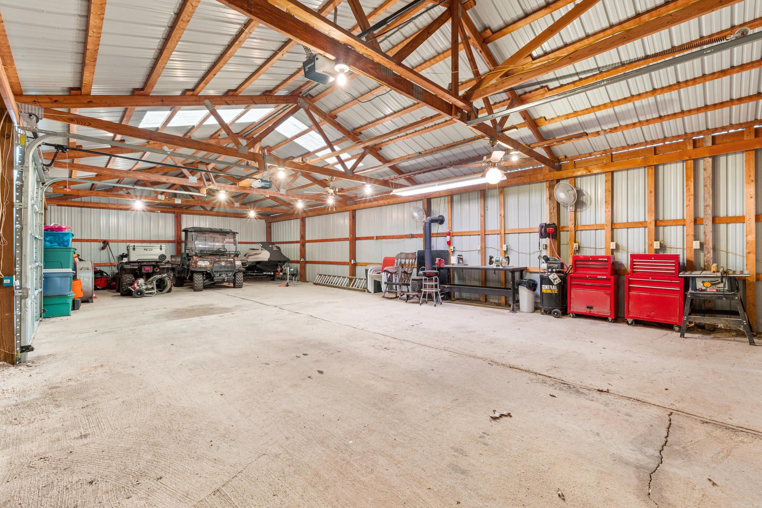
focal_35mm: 15
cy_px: 254
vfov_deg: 77.3
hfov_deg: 100.4
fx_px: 317
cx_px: 381
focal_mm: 10
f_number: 9
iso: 400
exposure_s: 1.3
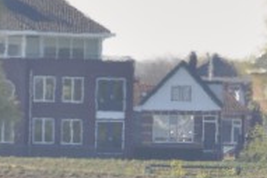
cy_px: 177
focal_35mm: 1381
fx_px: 10233
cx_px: 479
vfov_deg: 1.0
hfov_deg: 1.5
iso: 250
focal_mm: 220
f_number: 5.3
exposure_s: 1/800
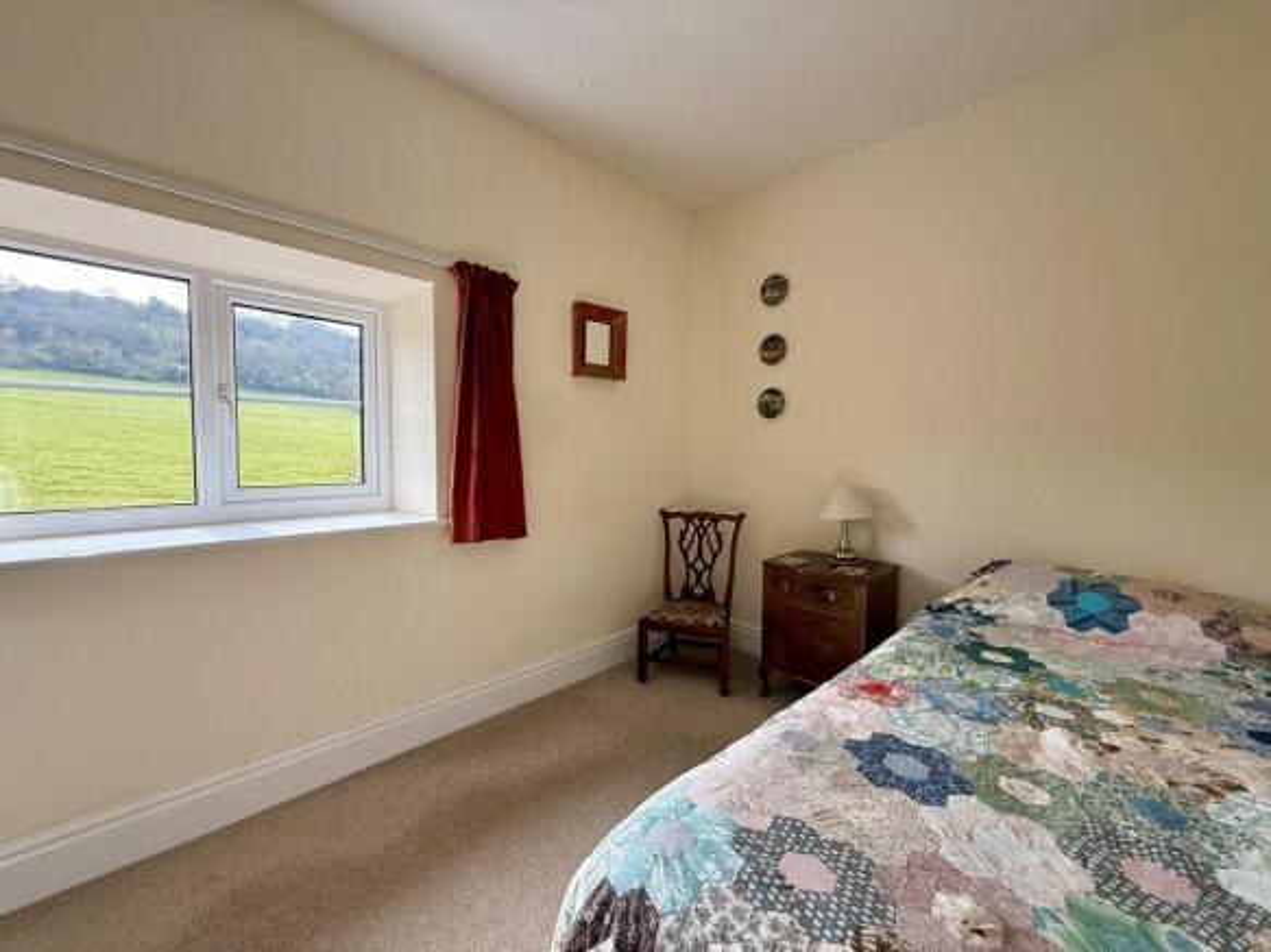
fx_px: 514
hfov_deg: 102.1
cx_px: 636
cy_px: 476
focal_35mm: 14
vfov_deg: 85.7
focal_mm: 2.22
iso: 80
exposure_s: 1/99
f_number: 2.2
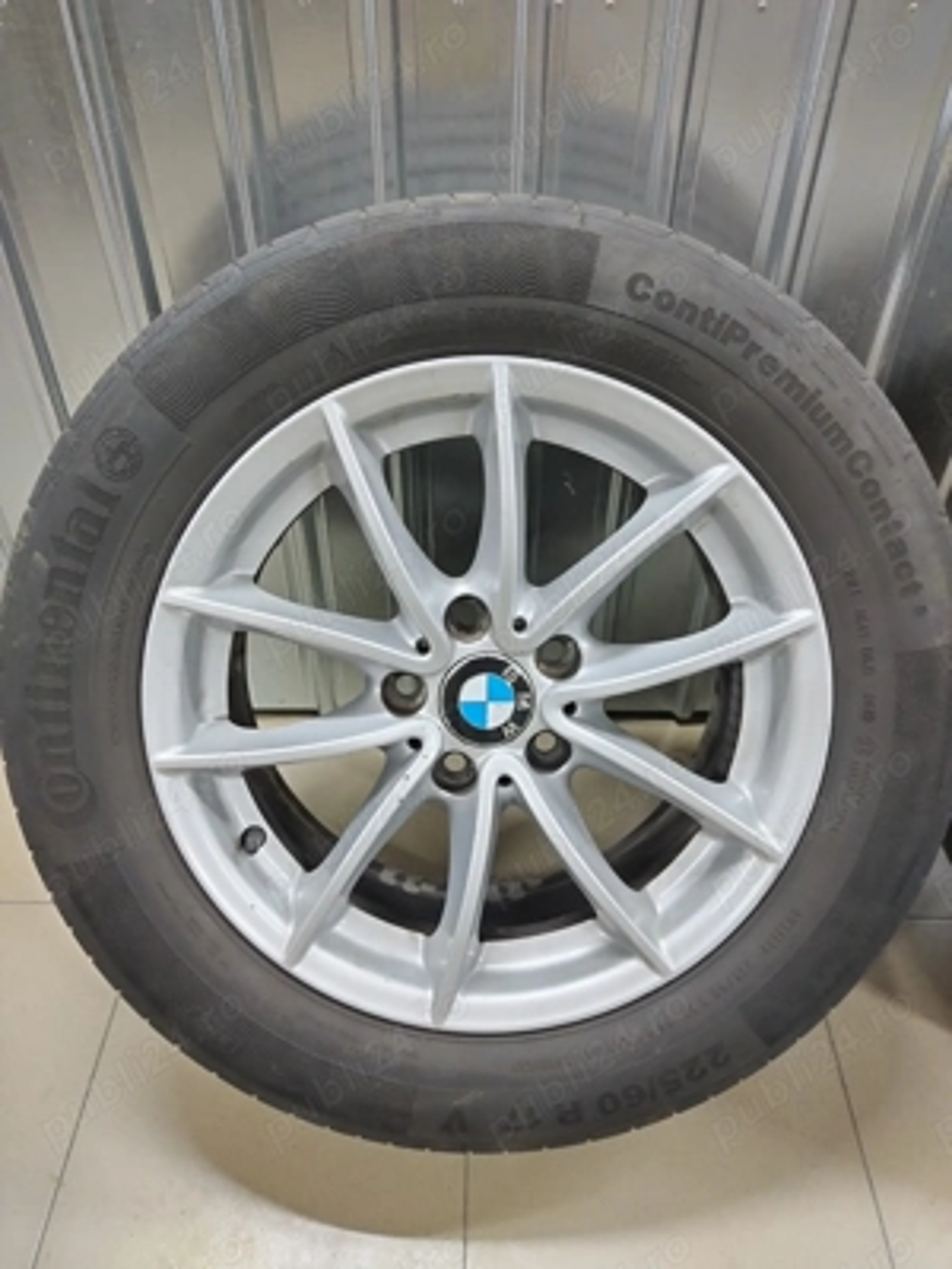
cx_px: 476
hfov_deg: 53.1
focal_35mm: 26
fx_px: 953
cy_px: 634
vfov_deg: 67.3
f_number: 1.8
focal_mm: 4.75
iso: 636
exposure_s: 1/33.3
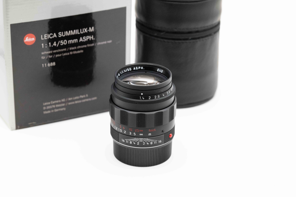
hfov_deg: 22.6
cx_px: 148
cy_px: 98
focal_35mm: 90
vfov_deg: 15.2
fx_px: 740
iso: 3200
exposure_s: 1/400
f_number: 9
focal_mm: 90
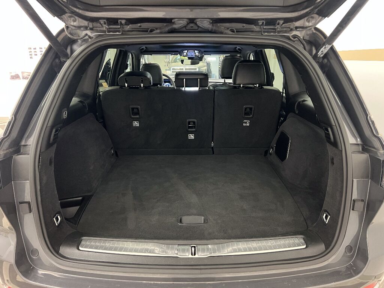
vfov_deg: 53.1
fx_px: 288
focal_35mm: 26
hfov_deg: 67.3
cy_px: 144
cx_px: 192
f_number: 1.5
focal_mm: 5.7
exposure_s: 1/40
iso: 640
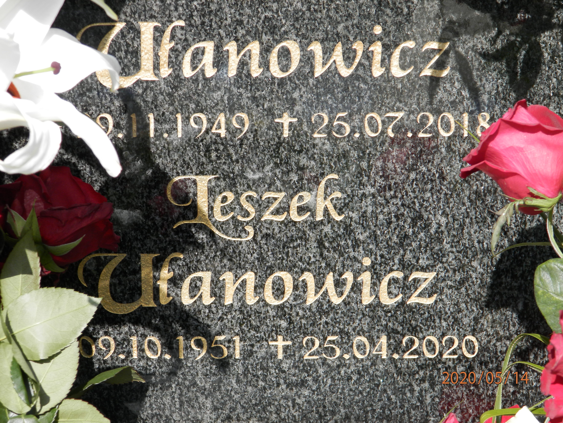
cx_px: 282
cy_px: 212
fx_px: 2488
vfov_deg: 9.7
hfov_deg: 12.9
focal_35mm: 153
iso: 80
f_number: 4.9
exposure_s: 1/250
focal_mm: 27.4
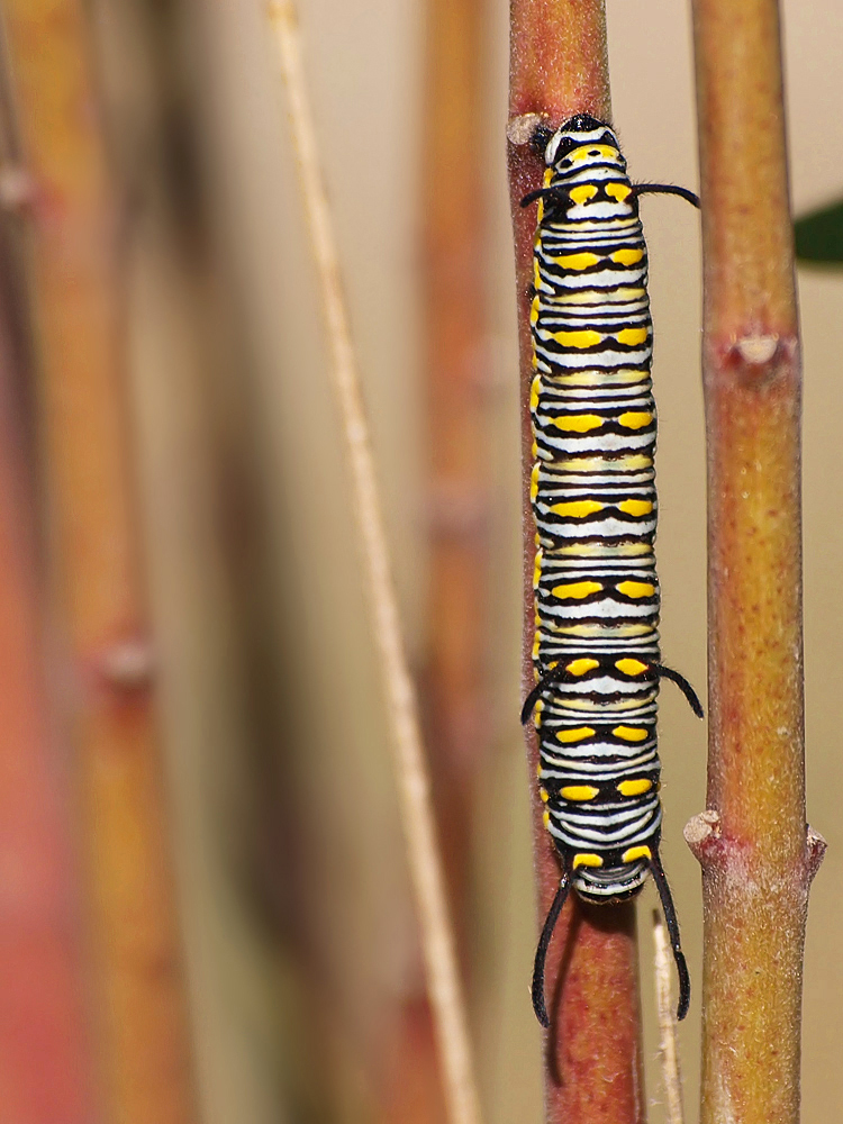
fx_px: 19515
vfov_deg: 3.3
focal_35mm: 601
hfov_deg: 2.5
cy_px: 562
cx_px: 422
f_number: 7.1
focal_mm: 300
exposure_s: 1/1000
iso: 400
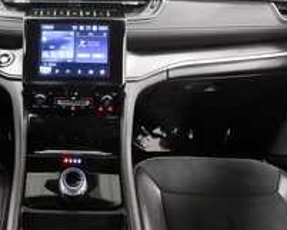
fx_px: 238
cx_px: 67
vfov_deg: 50.8
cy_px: 79
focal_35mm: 28
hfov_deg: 58.5
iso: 3200
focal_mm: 10
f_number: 4.5
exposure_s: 1/80
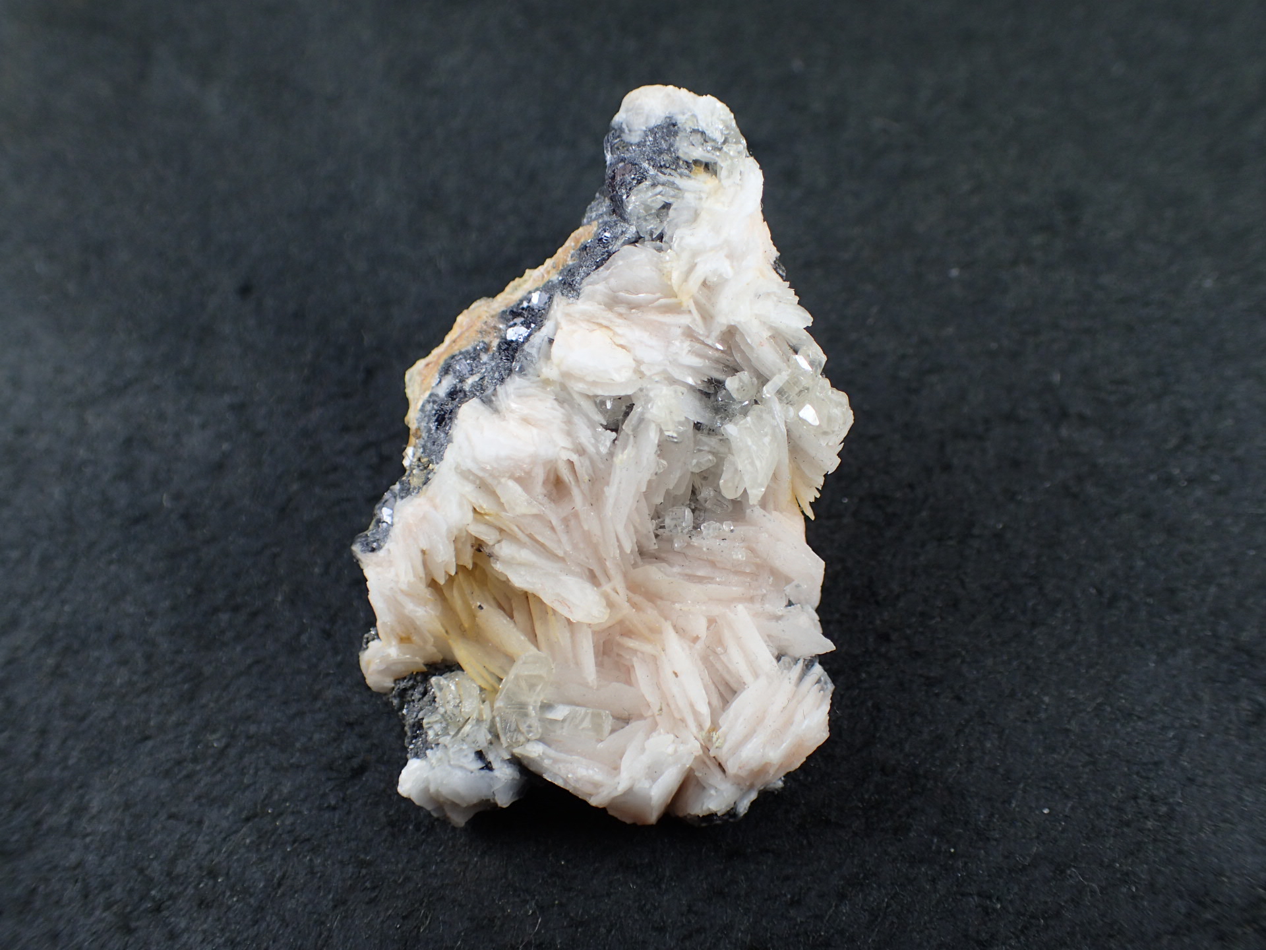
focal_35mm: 32
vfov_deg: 44.2
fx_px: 1170
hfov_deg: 56.8
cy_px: 475
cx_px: 633
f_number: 2.4
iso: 100
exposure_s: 1/160
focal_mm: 5.87
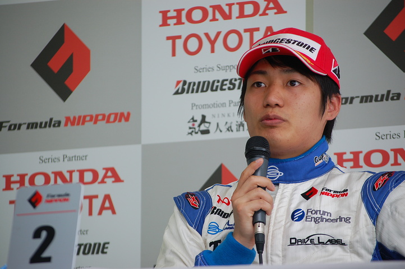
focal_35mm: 174
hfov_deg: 11.8
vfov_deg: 7.9
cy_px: 134
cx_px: 202
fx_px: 1956
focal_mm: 116
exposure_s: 1/90
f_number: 4.8
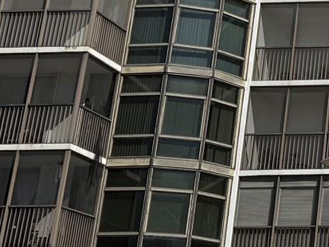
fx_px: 1131
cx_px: 568
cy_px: -92
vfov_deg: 12.0
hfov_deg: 14.7
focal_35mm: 119
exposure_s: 1/10309
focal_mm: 6.76
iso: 80
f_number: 1.78
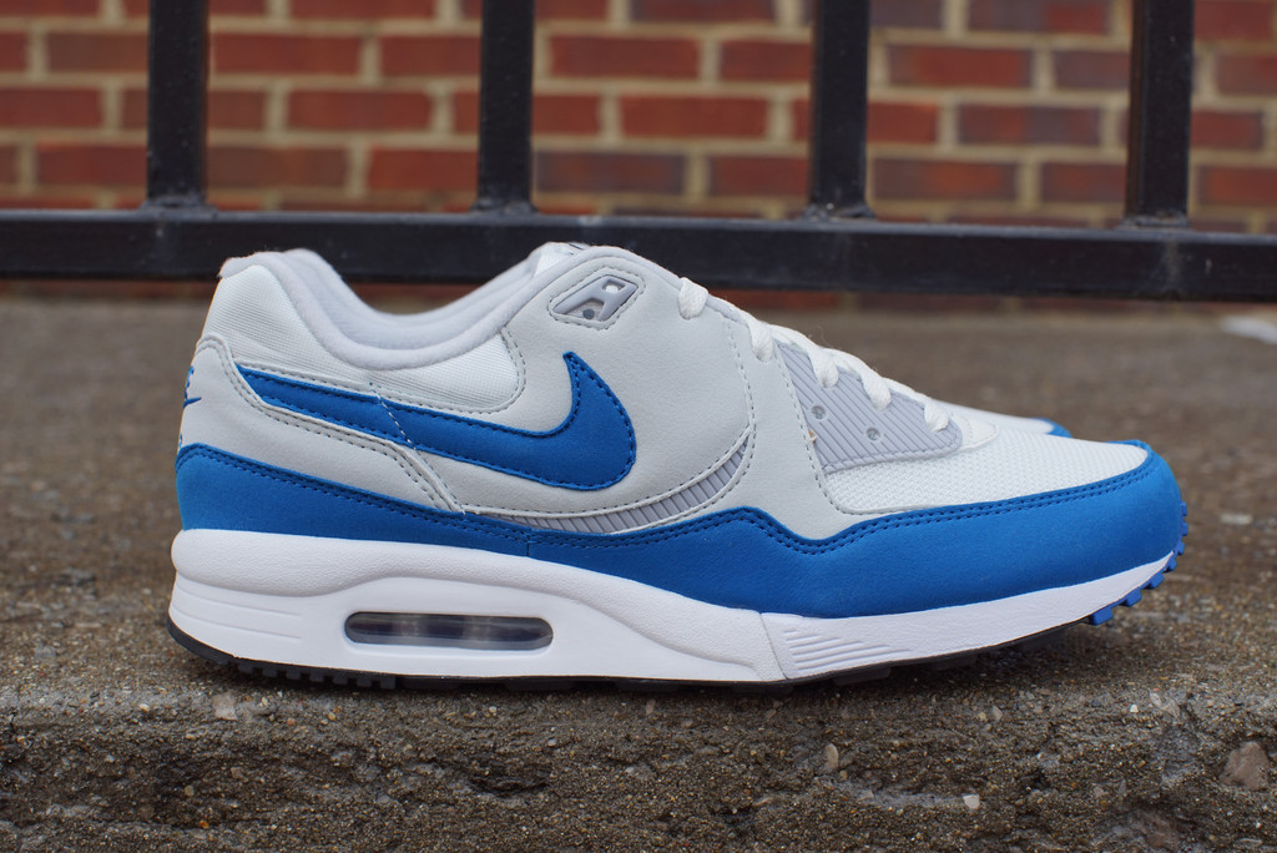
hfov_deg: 39.6
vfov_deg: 27.0
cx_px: 638
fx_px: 1775
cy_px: 426
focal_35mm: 50
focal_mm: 50
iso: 100
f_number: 9
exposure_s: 1/200
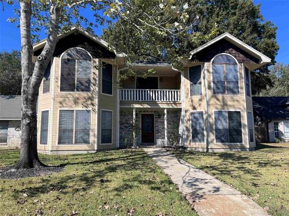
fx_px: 217
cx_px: 144
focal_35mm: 26
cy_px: 108
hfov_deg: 67.3
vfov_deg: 53.1
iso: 50
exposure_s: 1/3257
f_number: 1.5
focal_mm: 5.7
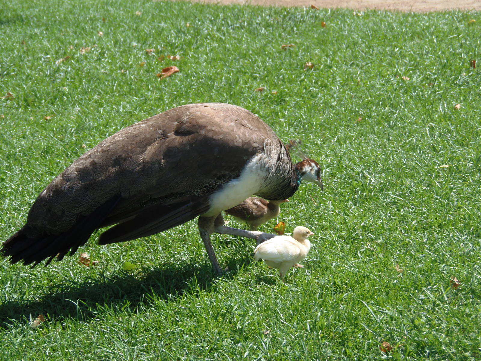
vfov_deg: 12.8
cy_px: 180
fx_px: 1612
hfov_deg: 17.0
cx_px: 240
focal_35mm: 116
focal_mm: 21.4
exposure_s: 1/250
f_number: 4.5
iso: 64
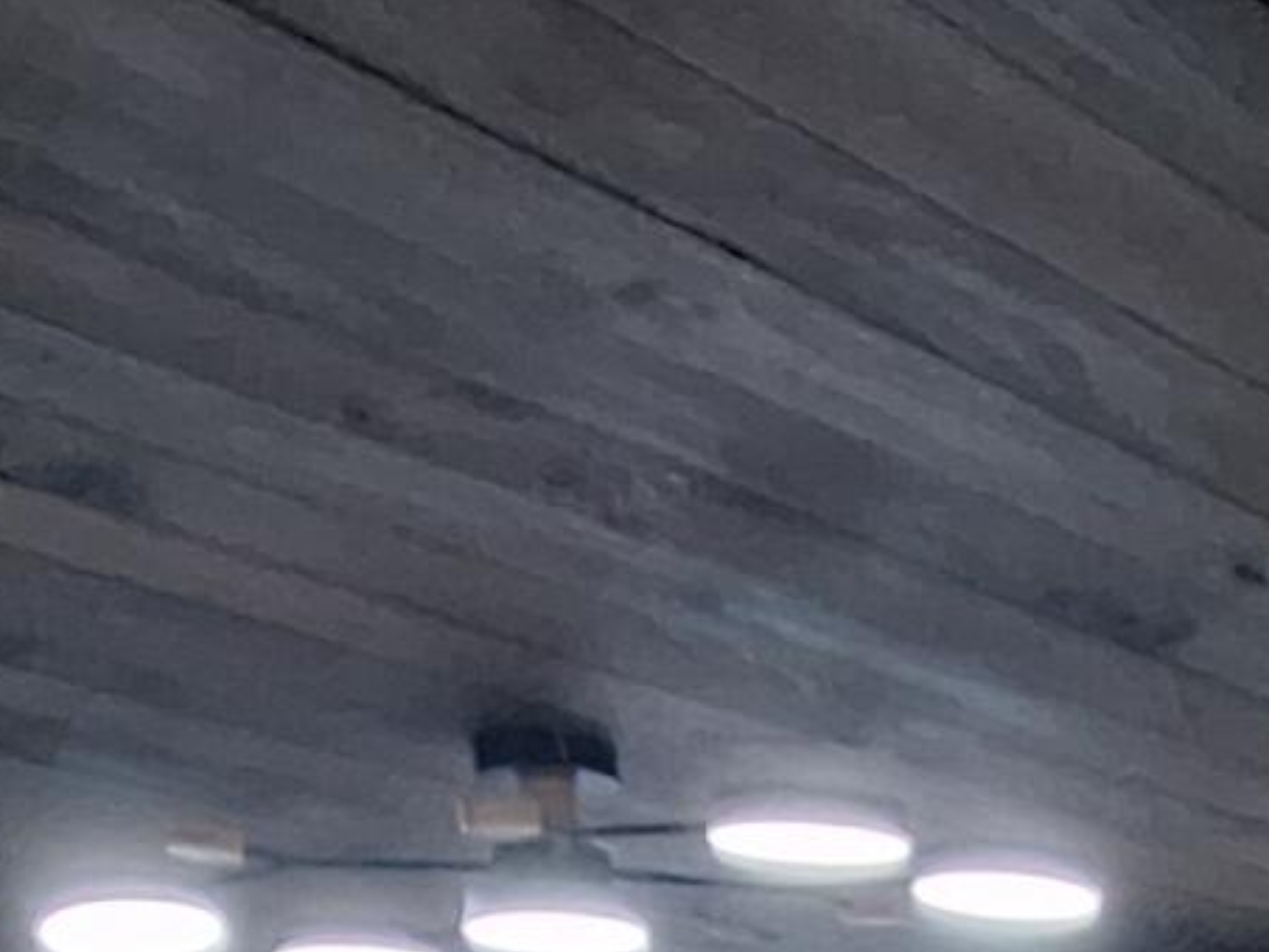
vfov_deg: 12.2
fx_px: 3154
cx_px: 1202
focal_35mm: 86
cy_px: 2514
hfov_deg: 22.1
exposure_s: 1/24
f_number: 2.2
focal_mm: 1.74
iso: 160
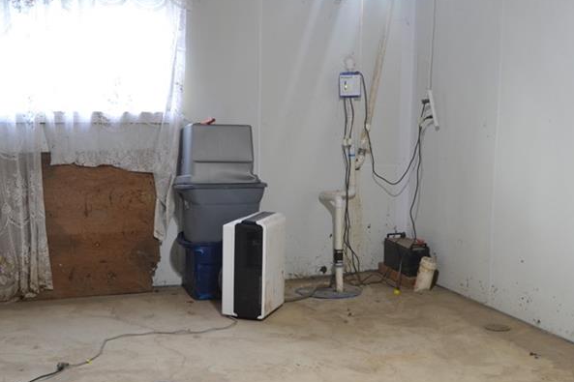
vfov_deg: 23.8
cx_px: 293
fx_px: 909
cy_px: 184
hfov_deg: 35.1
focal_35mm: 57
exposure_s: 1/15
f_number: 3.8
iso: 400
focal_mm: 22
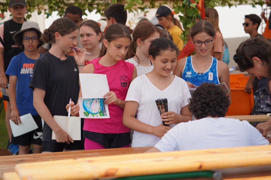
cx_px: 136
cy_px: 90
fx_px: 738
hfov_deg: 20.8
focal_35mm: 98
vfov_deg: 14.0
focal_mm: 98
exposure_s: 1/320
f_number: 5
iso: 100
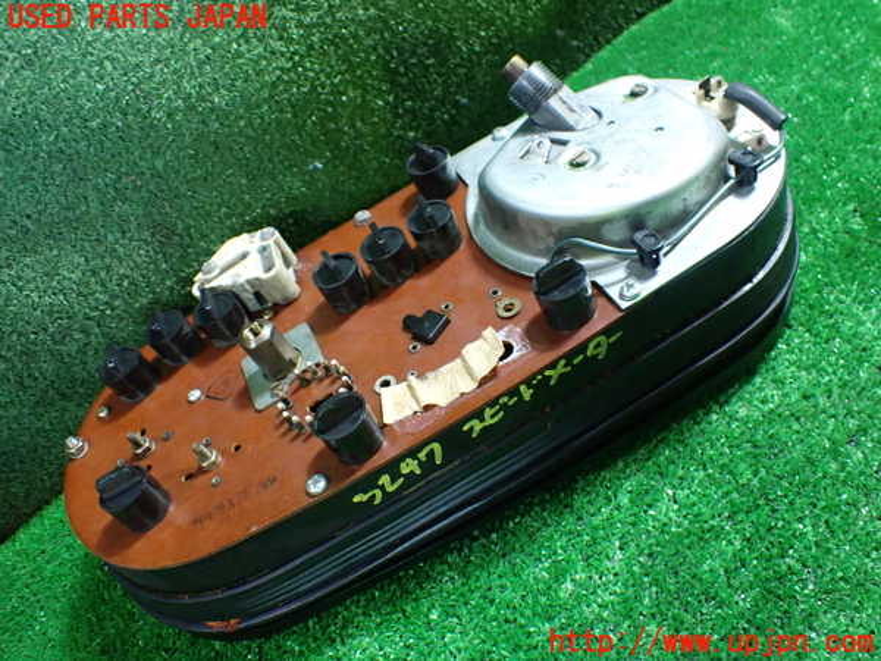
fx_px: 764
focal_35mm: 30
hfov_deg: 60.0
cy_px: 330
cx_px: 440
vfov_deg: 46.8
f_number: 2.3
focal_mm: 5.4
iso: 800
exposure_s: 1/50
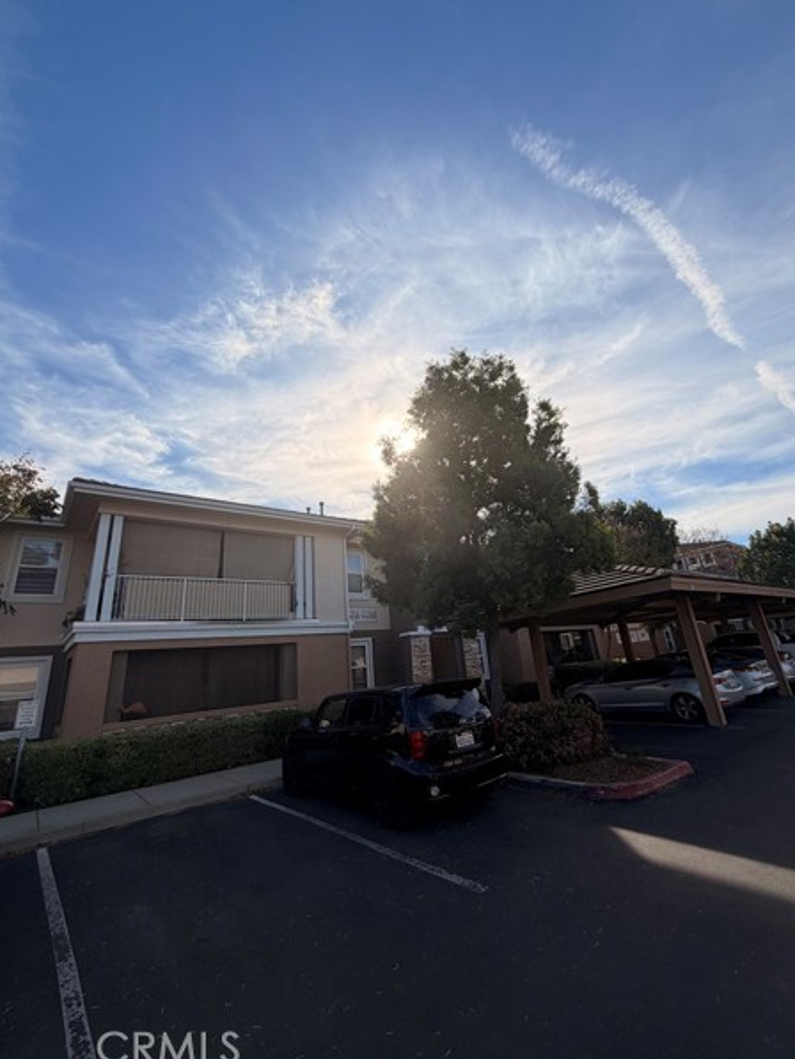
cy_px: 506
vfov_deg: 98.1
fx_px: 459
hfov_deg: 81.7
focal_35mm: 15
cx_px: 415
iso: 20
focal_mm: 2.22
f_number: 2.2
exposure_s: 1/1087
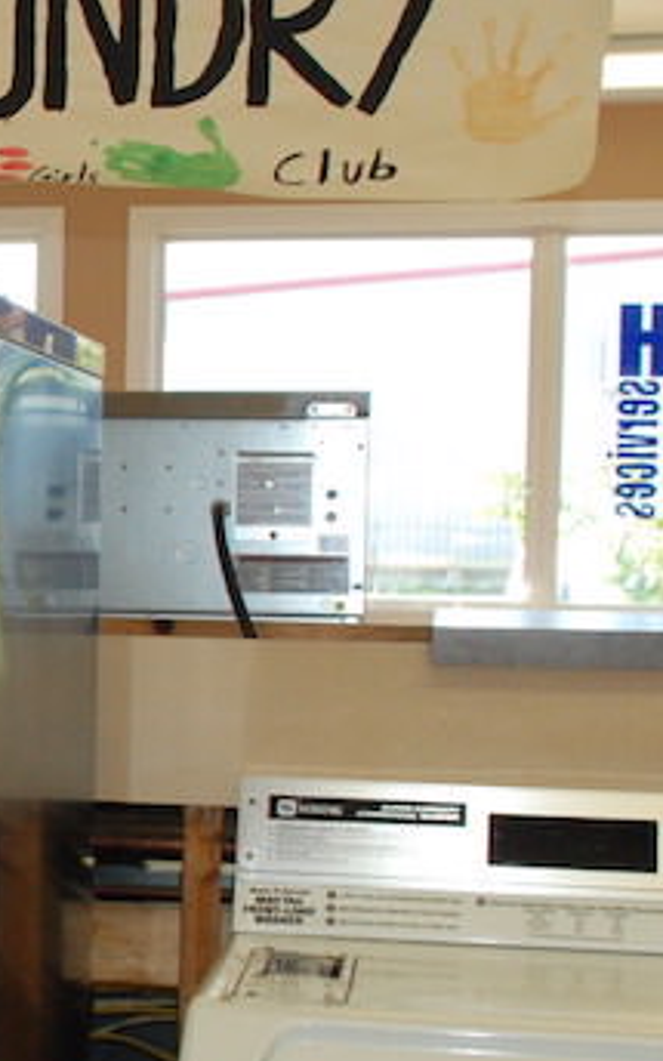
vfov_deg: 21.2
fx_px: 2833
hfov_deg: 12.4
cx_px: -453
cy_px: 584
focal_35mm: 98
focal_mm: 22
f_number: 5
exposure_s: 1/60
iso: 800
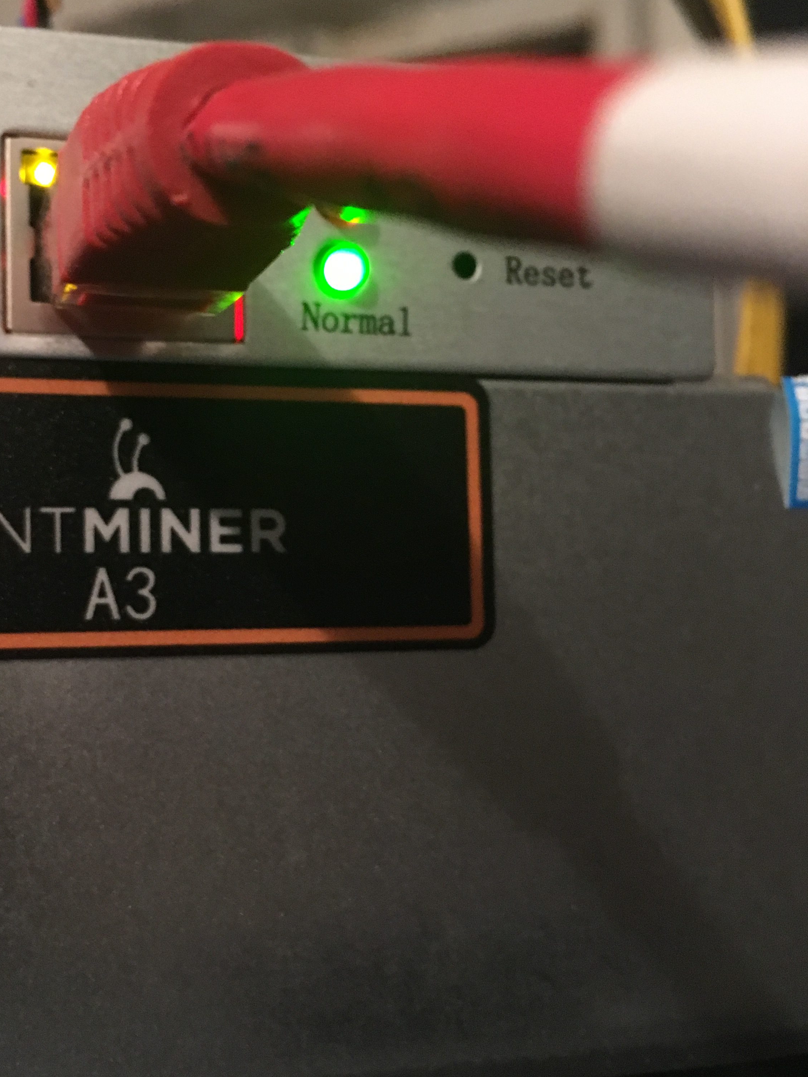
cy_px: 549
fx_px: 1214
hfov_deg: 36.4
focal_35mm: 39
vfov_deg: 47.9
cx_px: 266
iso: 400
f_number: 2.2
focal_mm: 4.15
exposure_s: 1/17
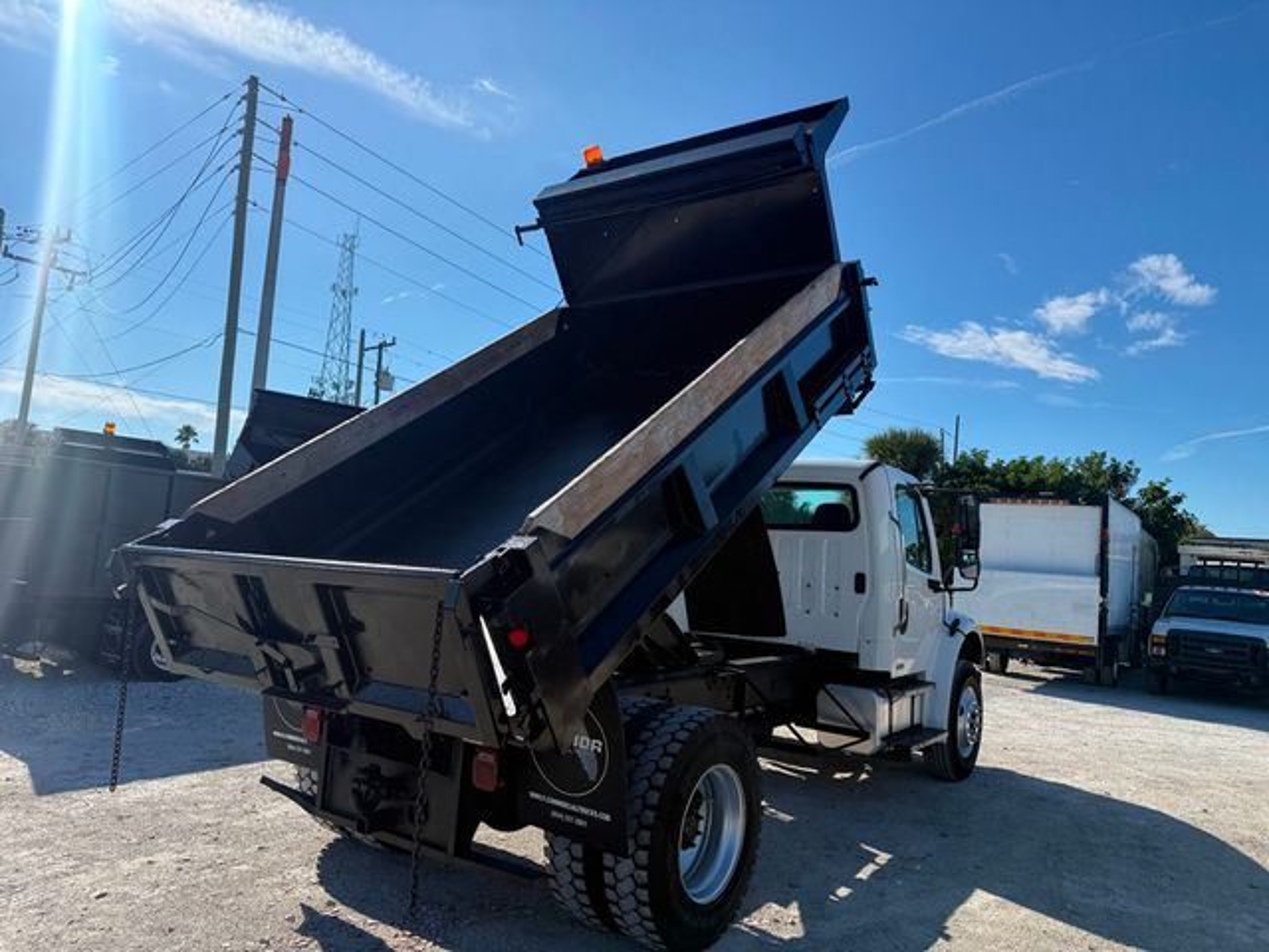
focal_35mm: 24
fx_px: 880
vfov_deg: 56.8
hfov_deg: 71.6
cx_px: 634
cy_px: 476
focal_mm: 6.76
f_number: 1.78
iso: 80
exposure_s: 1/5714
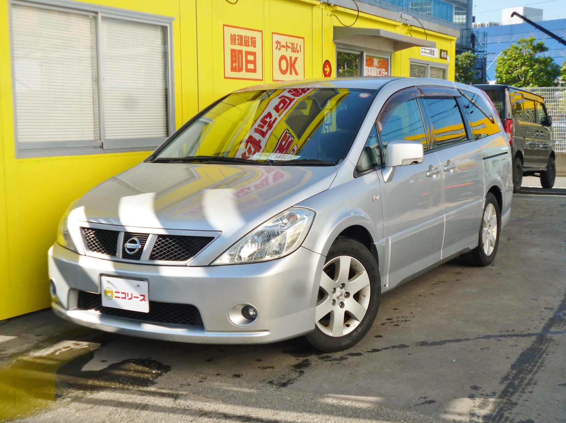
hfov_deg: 40.5
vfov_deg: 30.8
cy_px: 212
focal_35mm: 47
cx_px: 283
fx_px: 768
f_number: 3.8
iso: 100
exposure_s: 1/640
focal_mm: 8.1
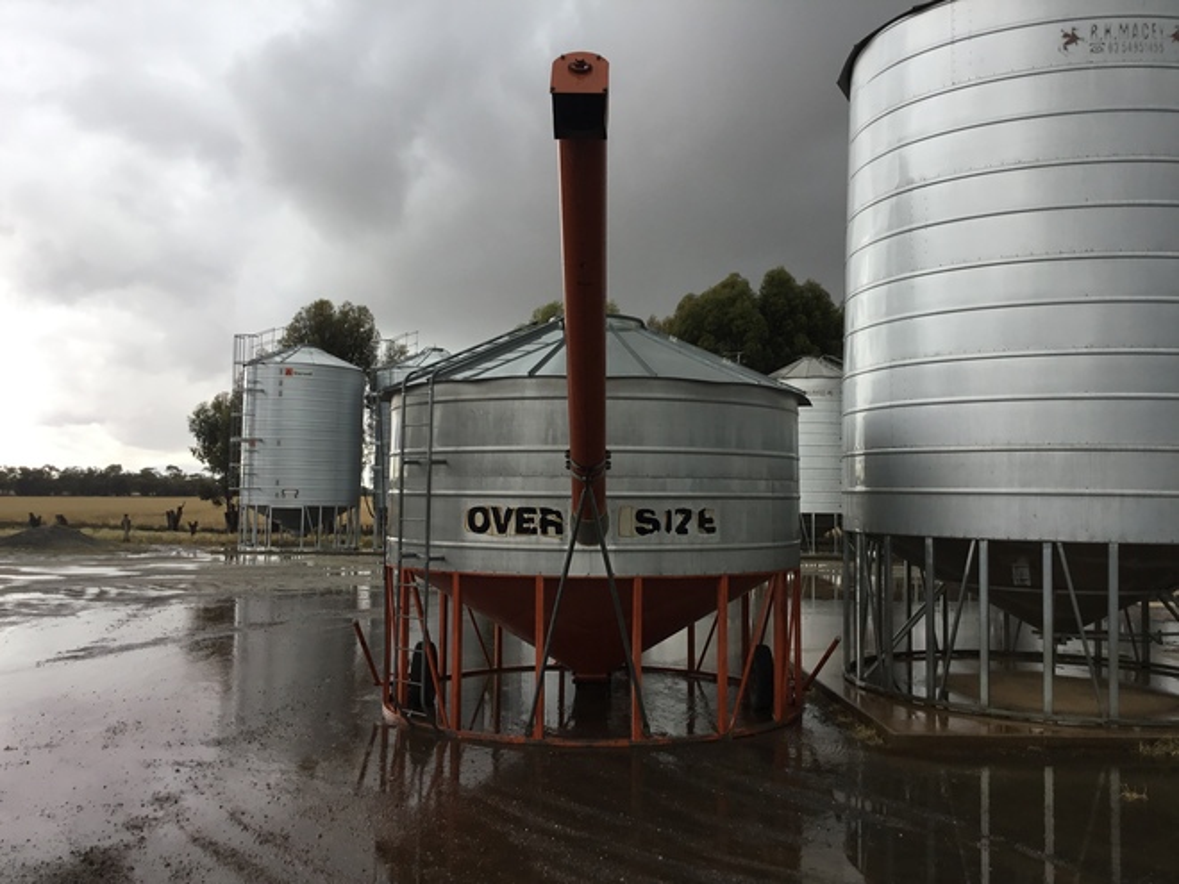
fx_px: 1056
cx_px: 590
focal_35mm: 31
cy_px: 442
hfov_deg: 58.4
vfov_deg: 45.4
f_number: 2.4
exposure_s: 1/109
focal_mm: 3.3
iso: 25
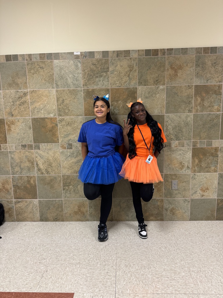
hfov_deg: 56.8
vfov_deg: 71.6
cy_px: 149
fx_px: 206
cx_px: 112
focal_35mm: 24
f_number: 1.78
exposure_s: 1/61
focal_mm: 6.76
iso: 160
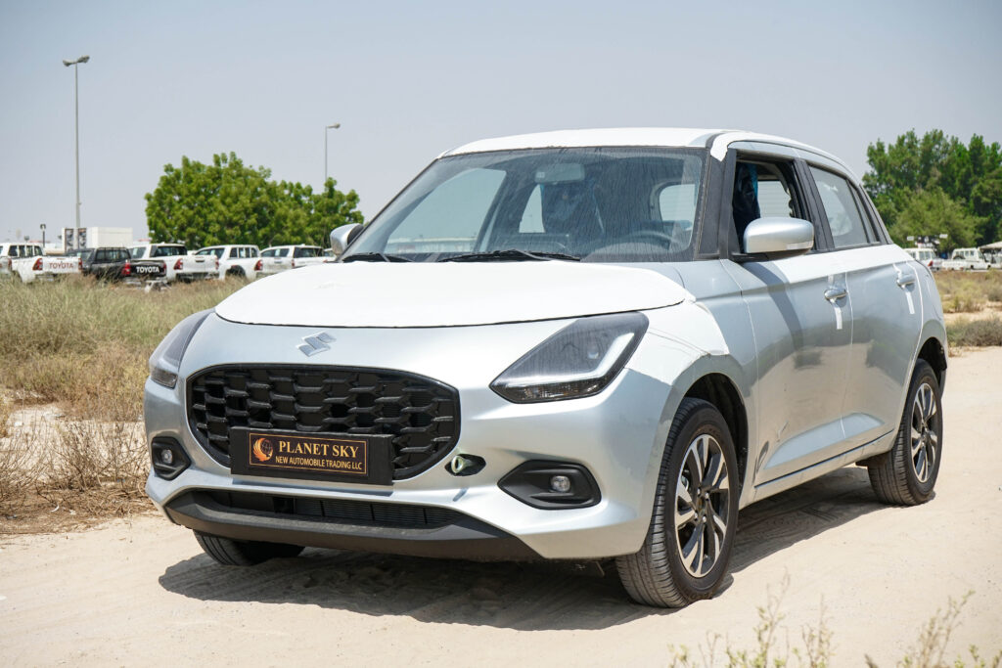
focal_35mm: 58
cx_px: 501
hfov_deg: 34.5
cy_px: 334
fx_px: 1614
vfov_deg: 23.4
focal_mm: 58
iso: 400
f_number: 10
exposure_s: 1/800
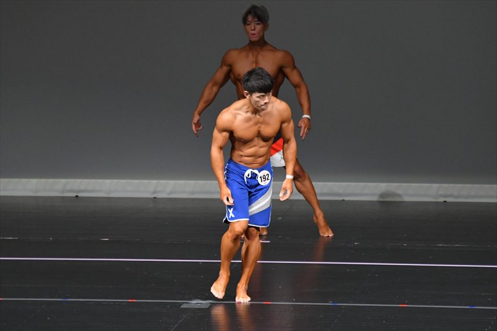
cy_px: 166
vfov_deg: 4.4
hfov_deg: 6.5
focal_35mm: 315
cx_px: 248
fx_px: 4347
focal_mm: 210
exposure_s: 1/400
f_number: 5.6
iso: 4000
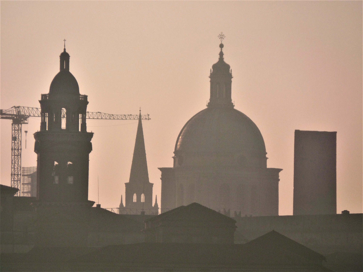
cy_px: 136
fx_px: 5065
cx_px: 182
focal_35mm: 483
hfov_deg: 4.1
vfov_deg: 3.1
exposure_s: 1/1000
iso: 100
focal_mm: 86.1
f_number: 5.9
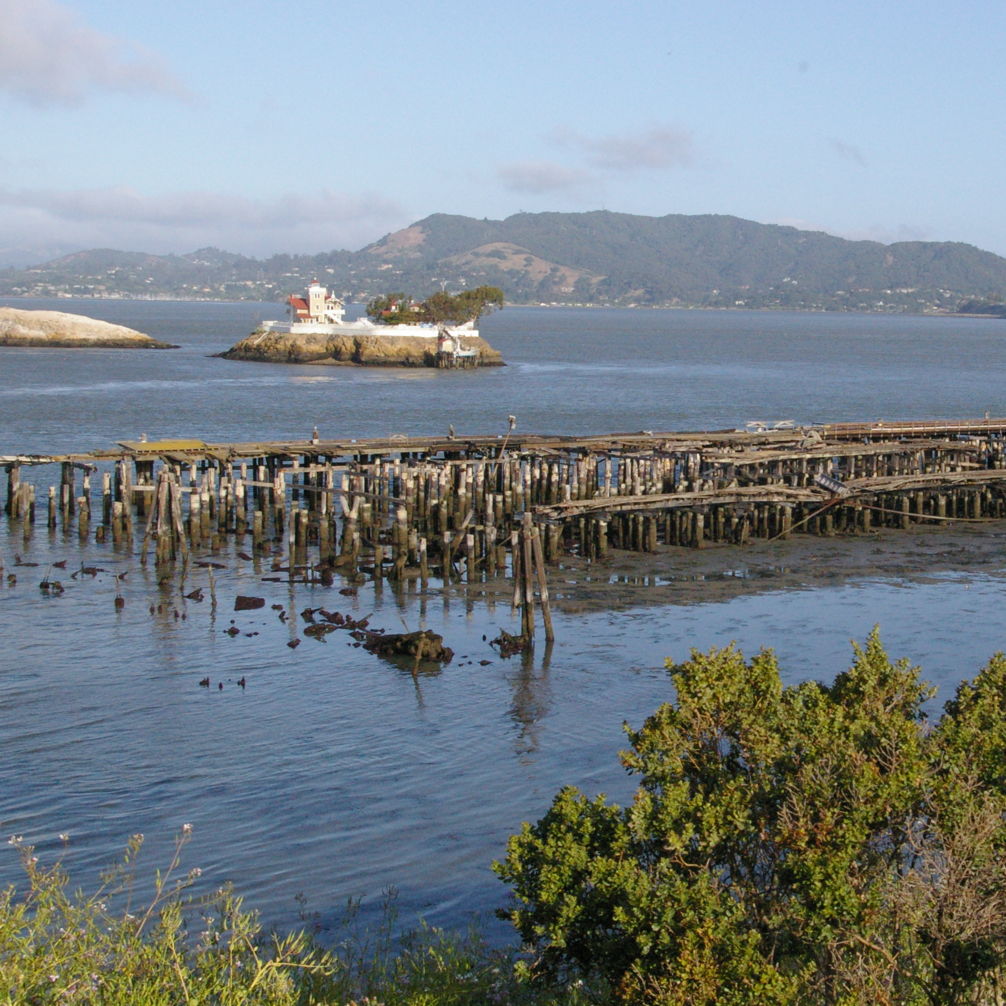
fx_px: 2039
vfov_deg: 27.7
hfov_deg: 27.2
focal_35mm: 62
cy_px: 436
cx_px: 785
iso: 1600
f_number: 13
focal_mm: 28
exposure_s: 1/1000
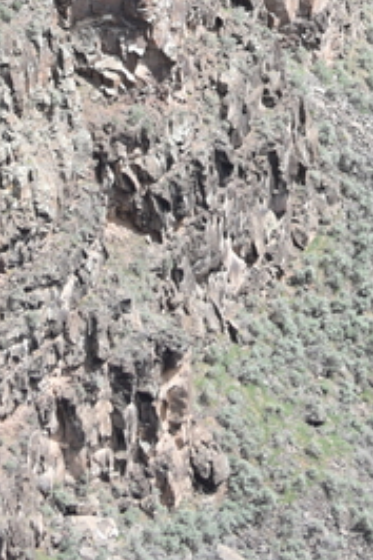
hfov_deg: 6.4
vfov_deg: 9.2
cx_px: 615
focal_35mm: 212
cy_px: -509
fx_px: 3299
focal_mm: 44
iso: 100
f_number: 7.1
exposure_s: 1/200
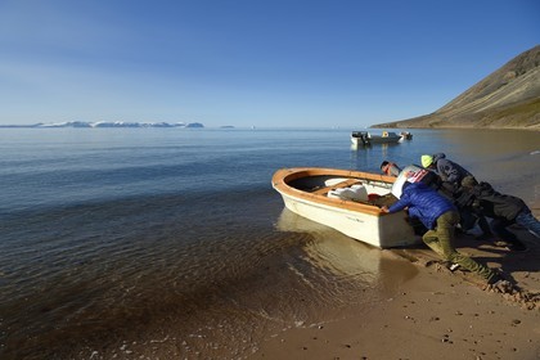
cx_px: 270
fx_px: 390
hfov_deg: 69.4
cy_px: 180
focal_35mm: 26
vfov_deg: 49.6
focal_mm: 26
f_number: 9
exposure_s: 1/640
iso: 200
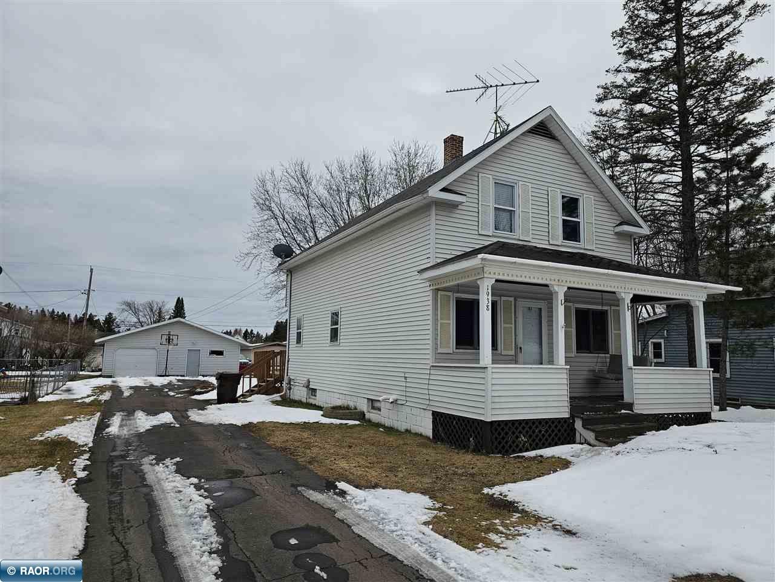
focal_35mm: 23
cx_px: 388
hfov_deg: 73.9
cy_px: 291
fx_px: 515
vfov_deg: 58.9
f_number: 1.7
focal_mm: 6.3
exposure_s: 1/565
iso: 10
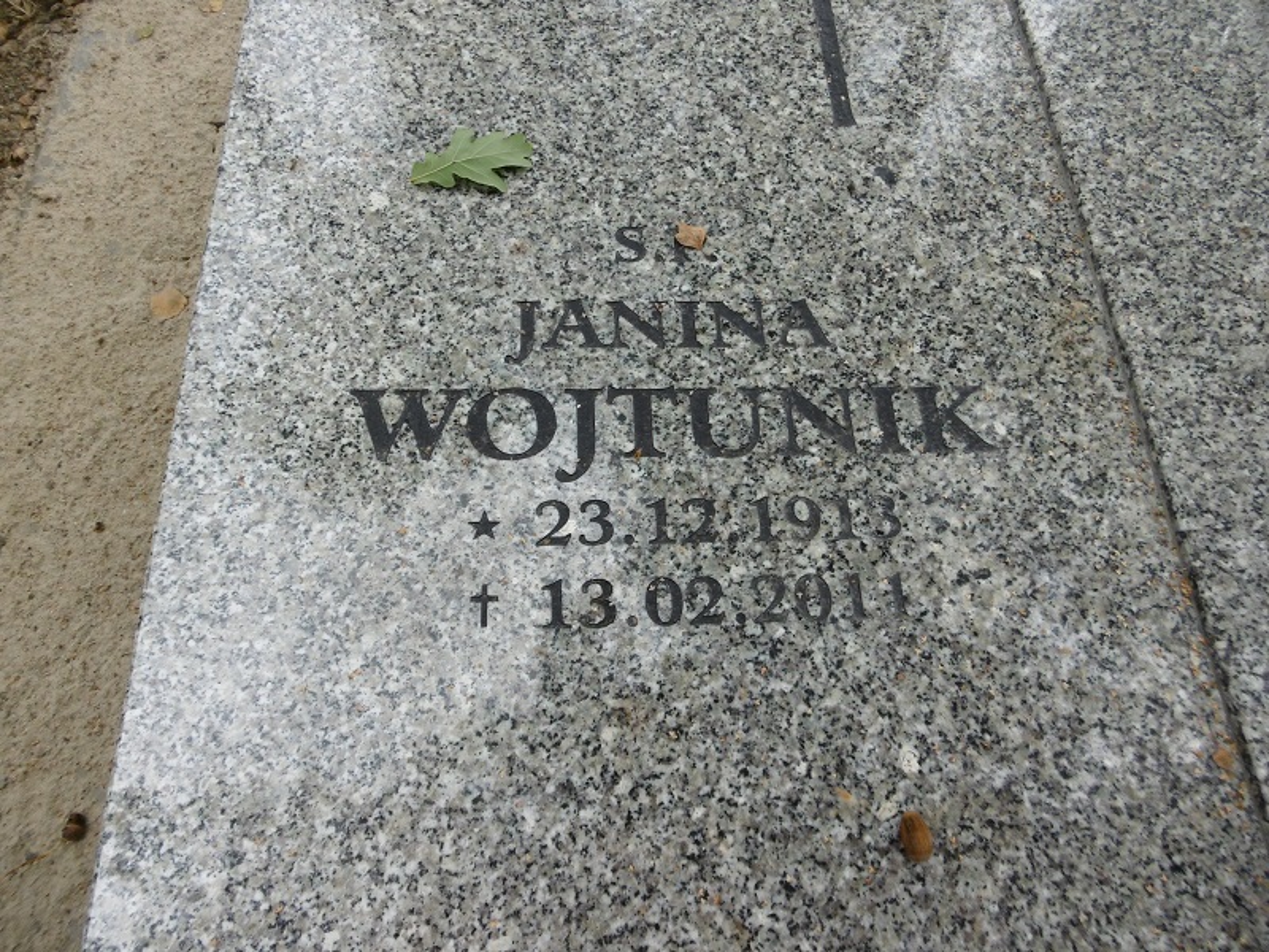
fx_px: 880
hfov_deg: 71.6
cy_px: 476
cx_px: 634
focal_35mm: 24
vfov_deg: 56.8
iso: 100
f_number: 3.1
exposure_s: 1/125
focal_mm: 4.3
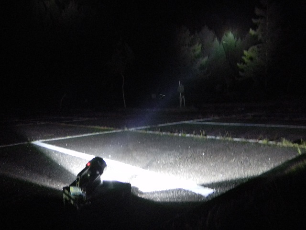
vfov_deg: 49.7
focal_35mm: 28
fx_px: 248
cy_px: 115
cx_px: 153
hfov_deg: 63.4
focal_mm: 5
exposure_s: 1
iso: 800
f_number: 3.9
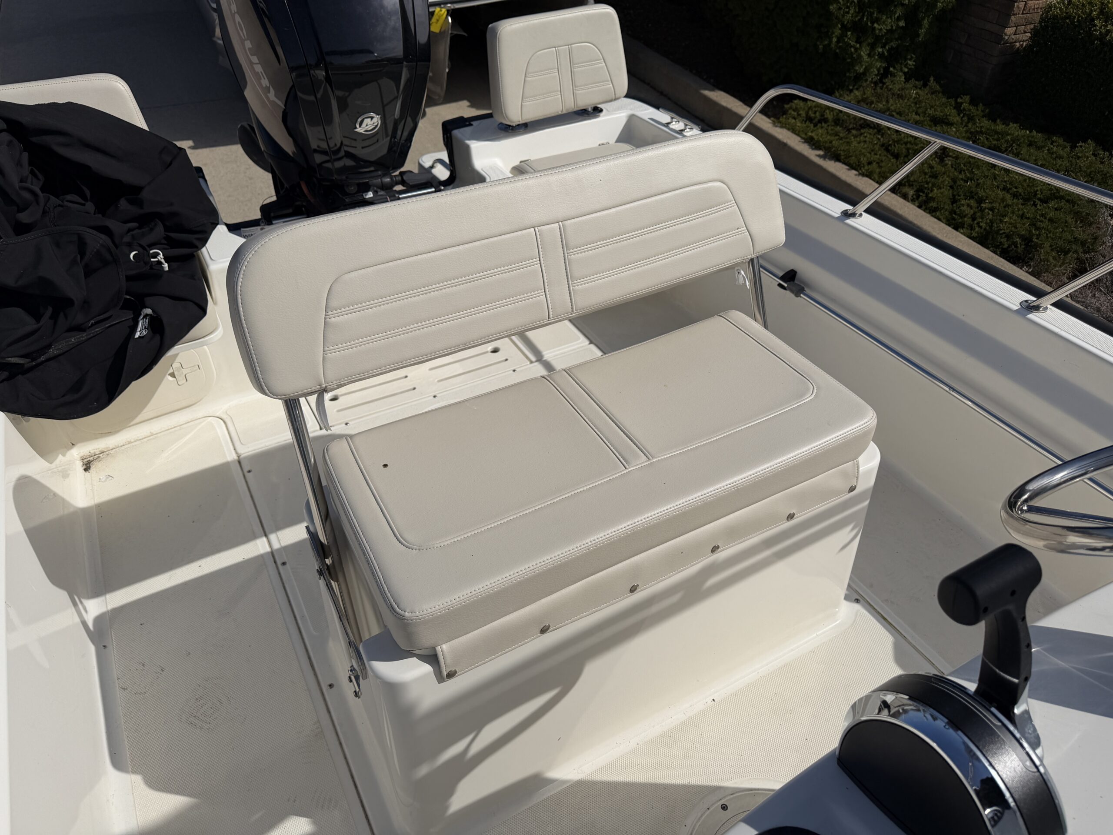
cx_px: 556
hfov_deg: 71.6
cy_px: 418
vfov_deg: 56.8
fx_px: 772
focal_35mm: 24
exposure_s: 1/17544
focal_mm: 6.76
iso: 80
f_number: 1.78
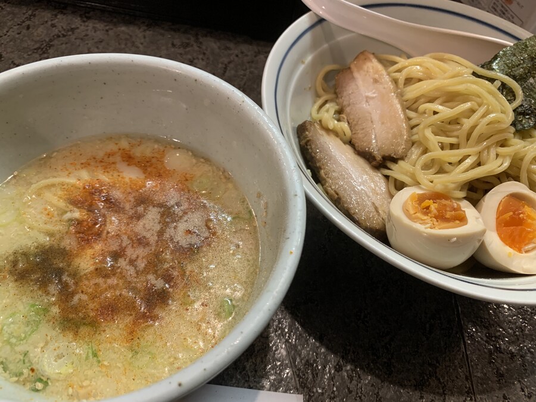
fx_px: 403
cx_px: 268
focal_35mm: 26
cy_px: 201
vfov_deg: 53.1
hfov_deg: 67.3
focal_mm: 4.25
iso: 320
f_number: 1.8
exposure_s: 1/50
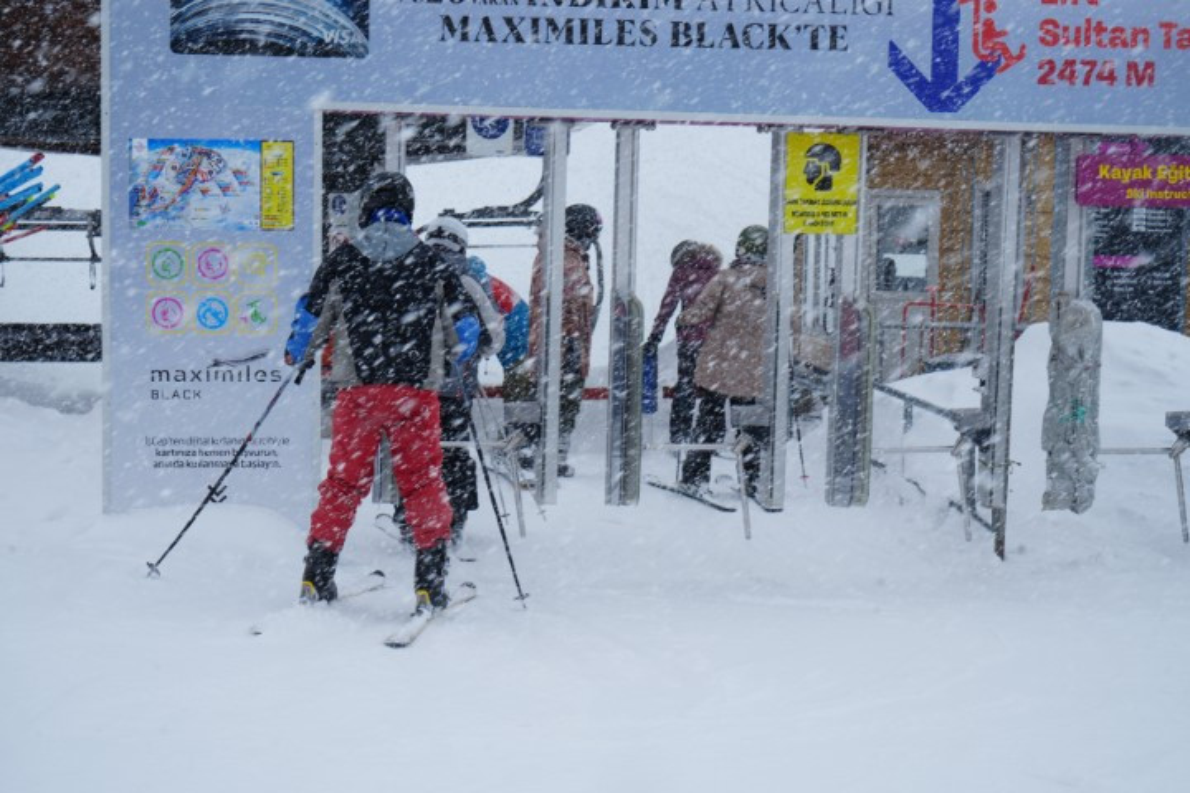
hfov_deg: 28.8
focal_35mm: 70
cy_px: 396
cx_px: 595
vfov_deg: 19.5
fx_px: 2314
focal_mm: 70
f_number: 9
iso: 100
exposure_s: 1/160
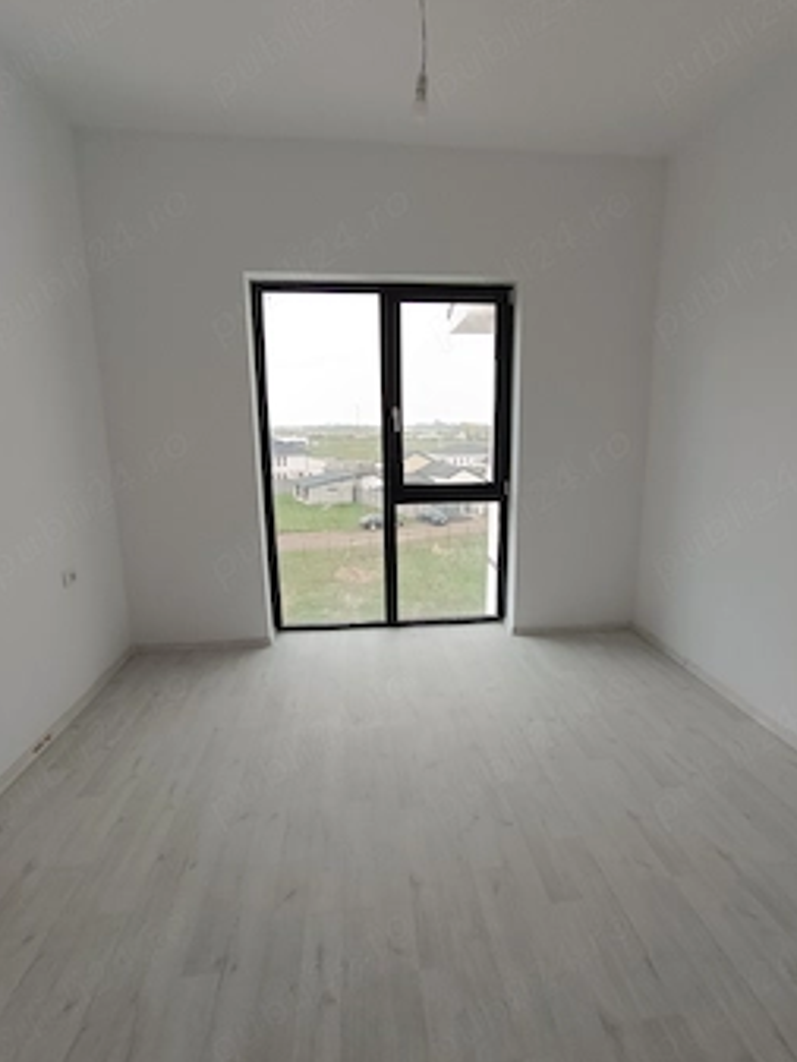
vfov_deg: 84.6
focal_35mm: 19
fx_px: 583
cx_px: 419
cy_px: 558
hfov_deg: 68.7
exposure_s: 1/100
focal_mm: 1.66
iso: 69
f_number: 2.2
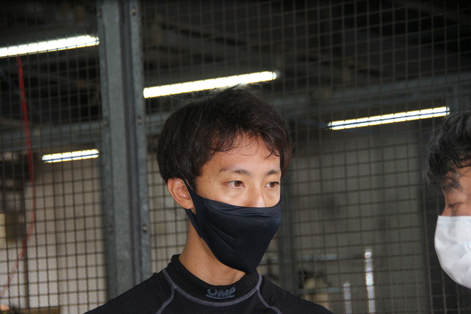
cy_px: 157
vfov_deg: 10.8
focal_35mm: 128
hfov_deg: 16.1
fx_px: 1668
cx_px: 236
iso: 400
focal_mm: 85
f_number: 5.6
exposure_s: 1/125
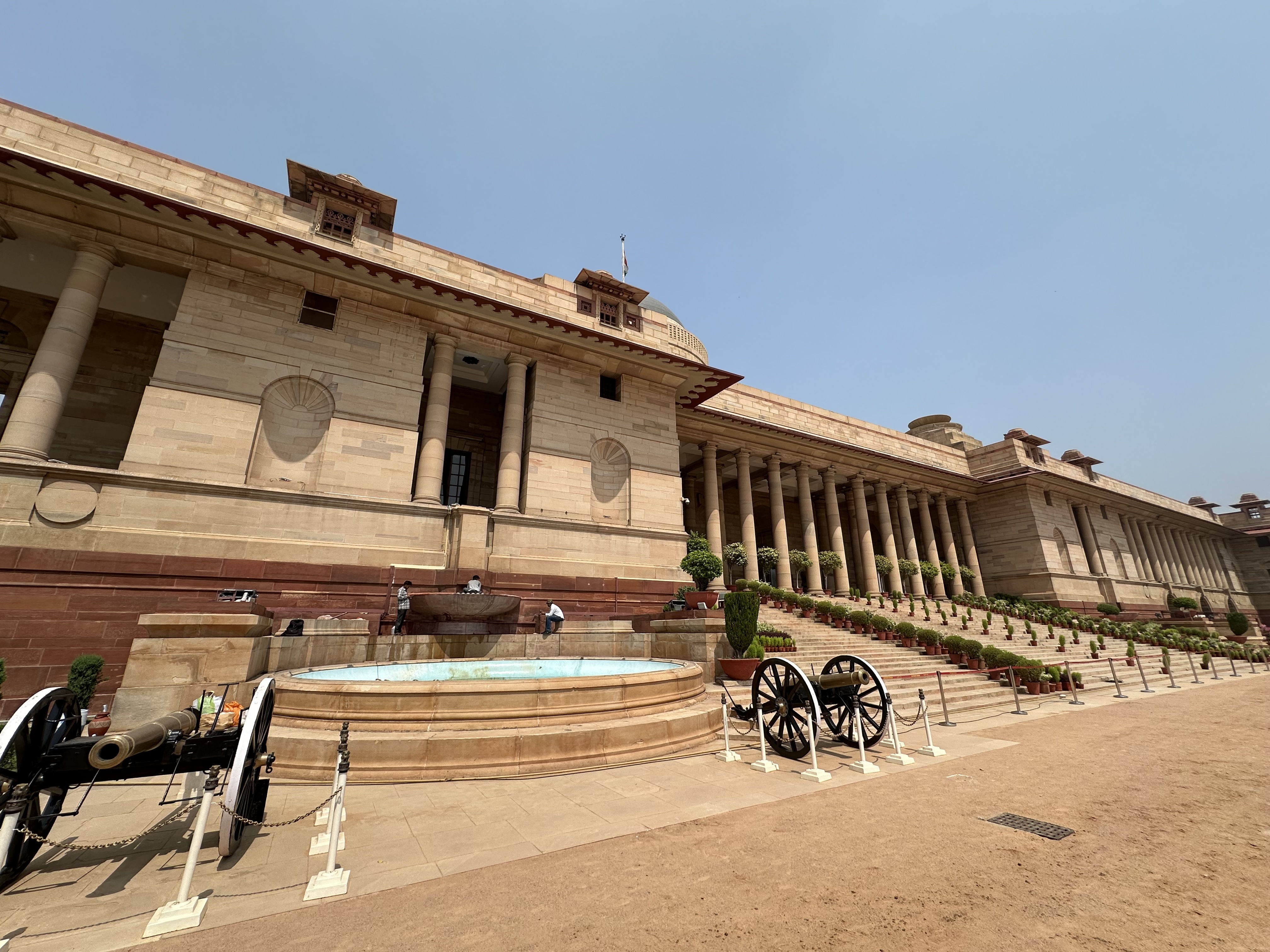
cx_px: 635
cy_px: 476
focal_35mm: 14
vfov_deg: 85.7
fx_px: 514
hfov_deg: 102.1
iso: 50
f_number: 2.2
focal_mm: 2.22
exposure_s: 1/2174
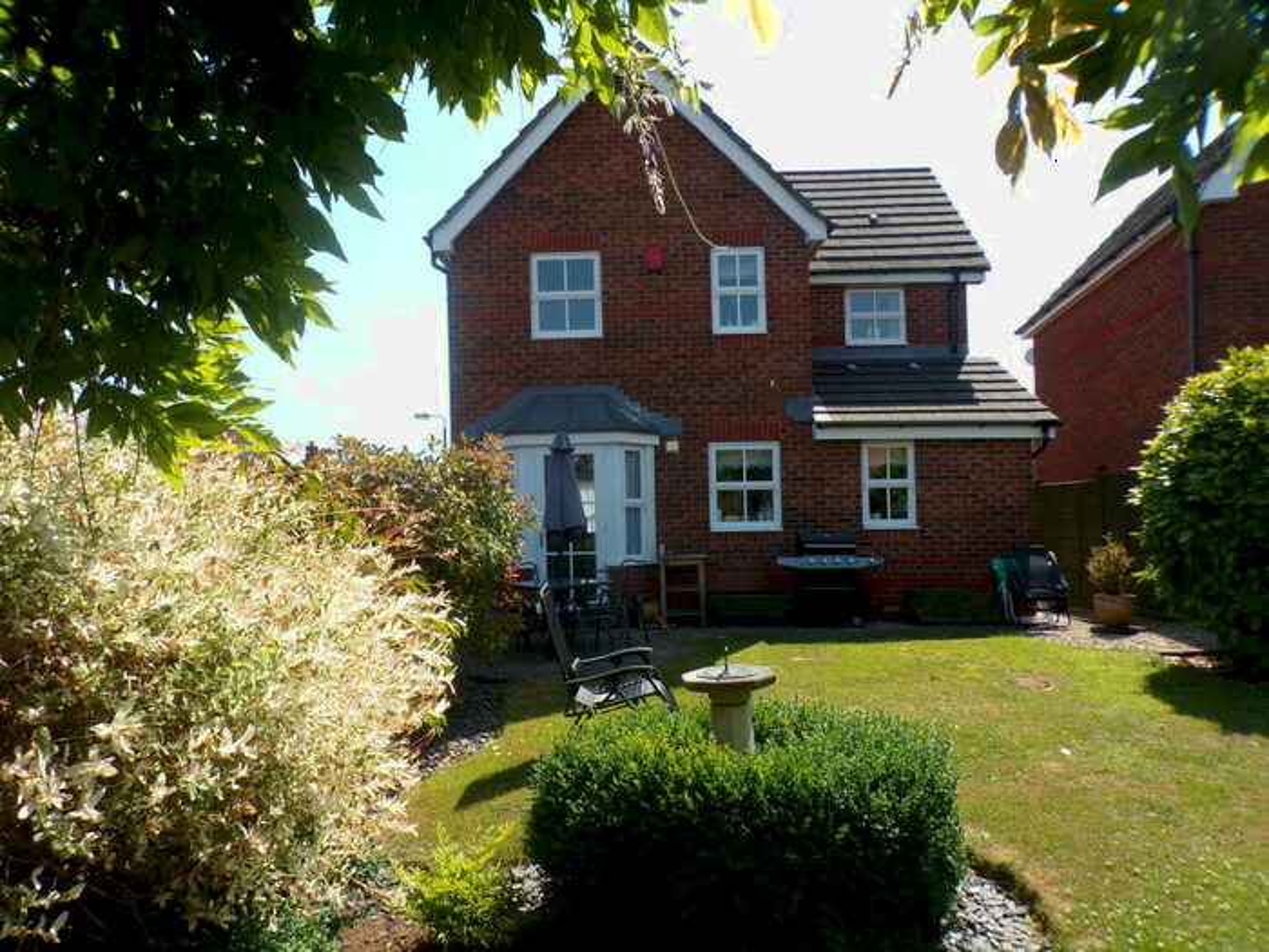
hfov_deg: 71.6
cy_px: 476
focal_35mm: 24
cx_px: 634
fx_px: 880
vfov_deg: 56.8
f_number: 5.8
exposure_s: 1/180
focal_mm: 4.3
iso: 80
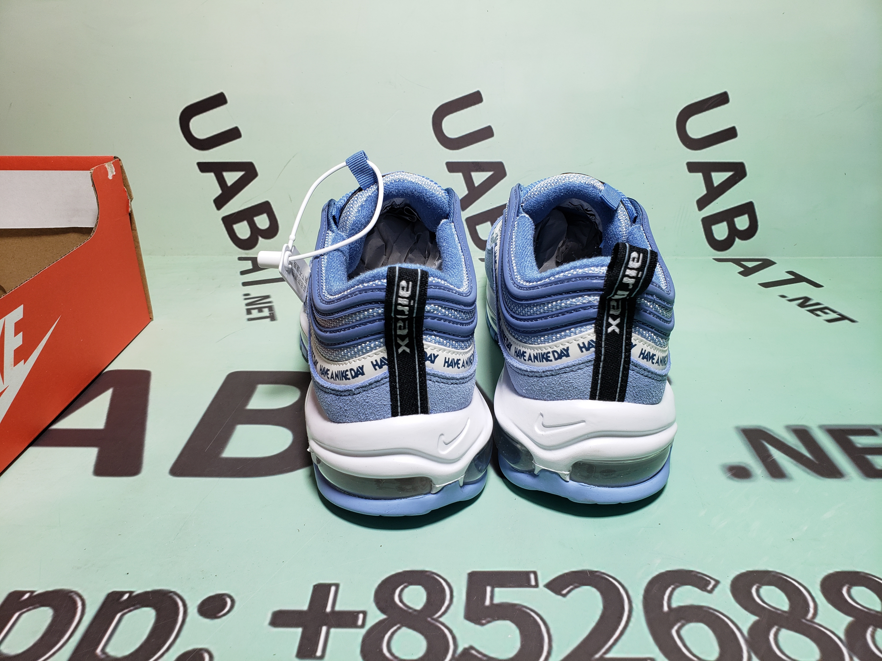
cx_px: 441
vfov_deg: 53.1
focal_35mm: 26
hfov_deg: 67.3
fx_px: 662
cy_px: 330
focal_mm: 4.3
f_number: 2.4
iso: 50
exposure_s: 1/160
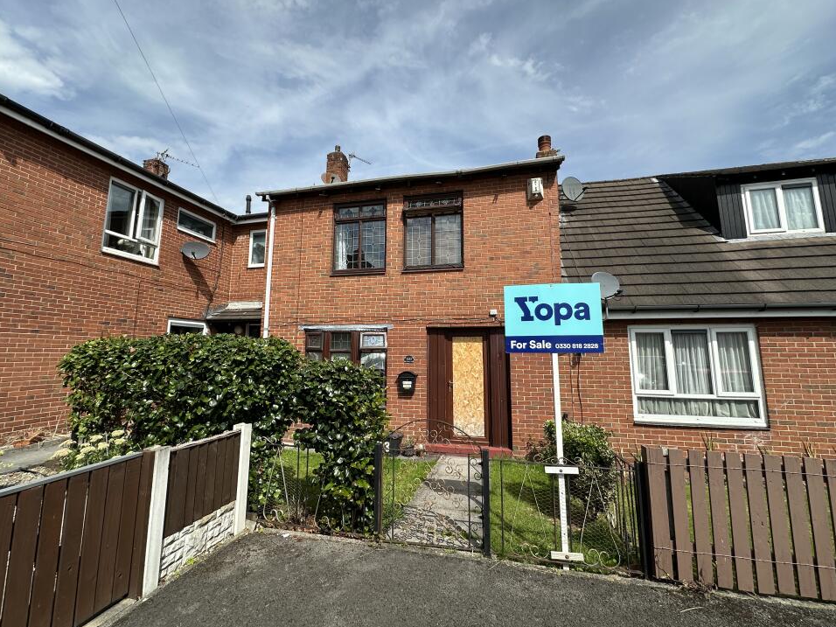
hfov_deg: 98.2
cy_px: 304
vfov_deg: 81.7
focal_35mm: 15
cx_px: 417
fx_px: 362
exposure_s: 1/2257
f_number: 2.2
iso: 40
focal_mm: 2.22
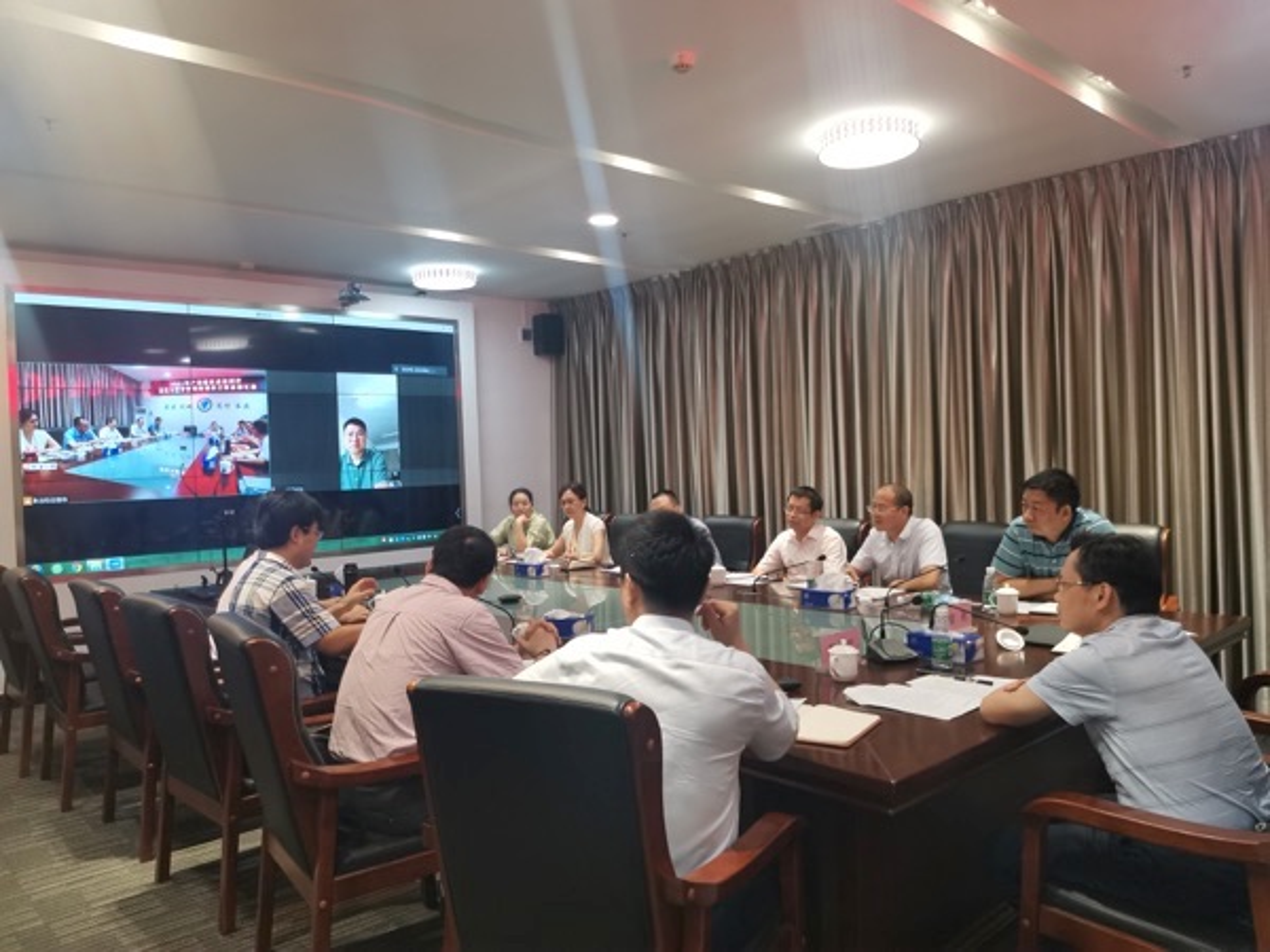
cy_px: 476
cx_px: 635
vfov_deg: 53.1
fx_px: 954
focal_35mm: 26
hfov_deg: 67.3
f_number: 1.4
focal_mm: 4.66
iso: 320
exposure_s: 1/100
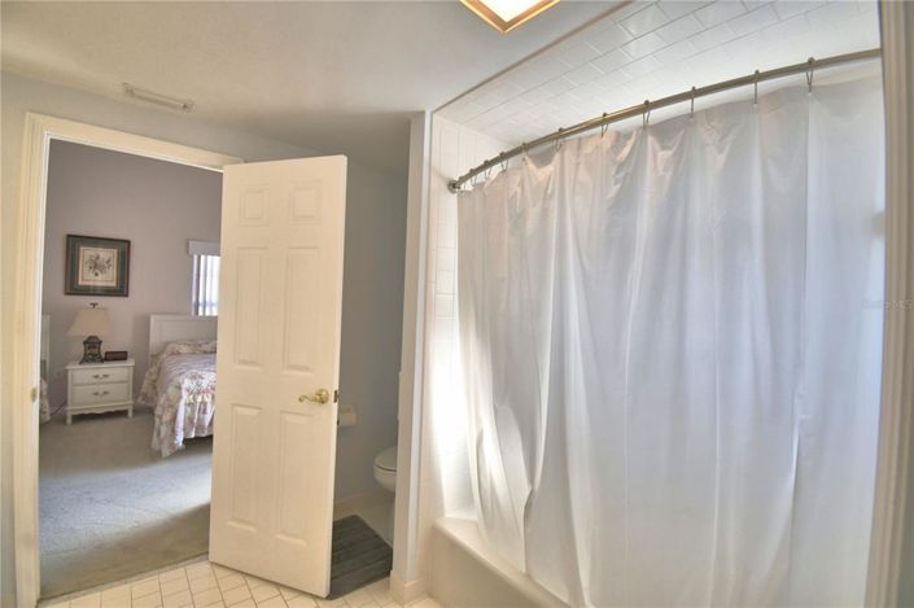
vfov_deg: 77.2
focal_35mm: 15
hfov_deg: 100.4
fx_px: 381
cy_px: 304
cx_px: 457
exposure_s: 1/125
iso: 250
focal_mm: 10
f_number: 4.5
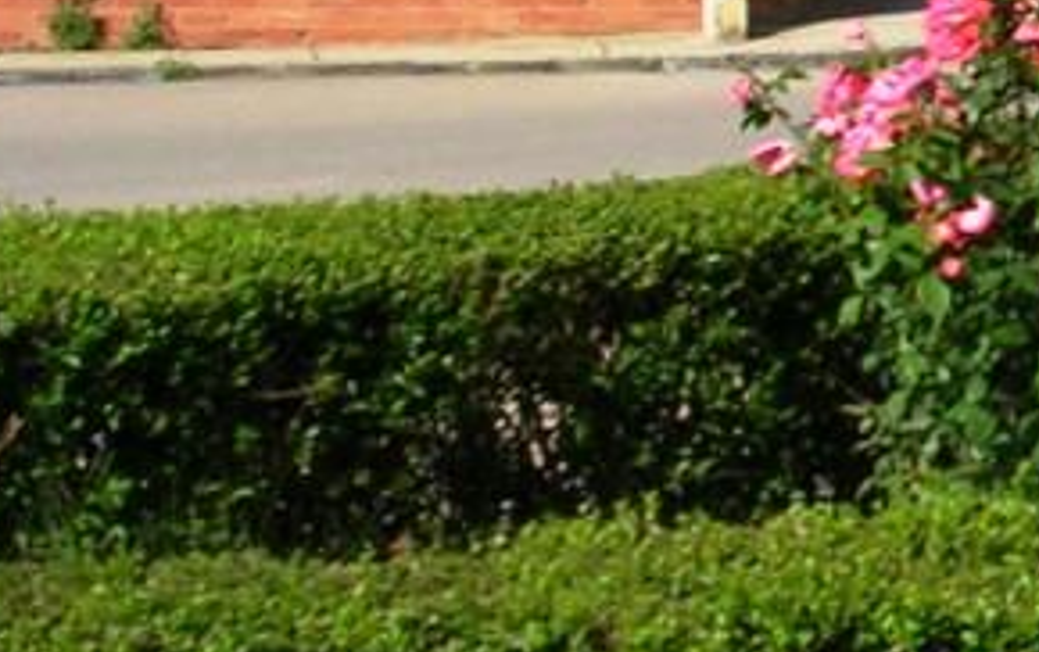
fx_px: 4026
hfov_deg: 13.4
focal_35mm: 142
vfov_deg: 9.2
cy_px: -111
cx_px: 1781
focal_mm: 5.8
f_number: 5.6
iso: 50
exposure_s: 1/291
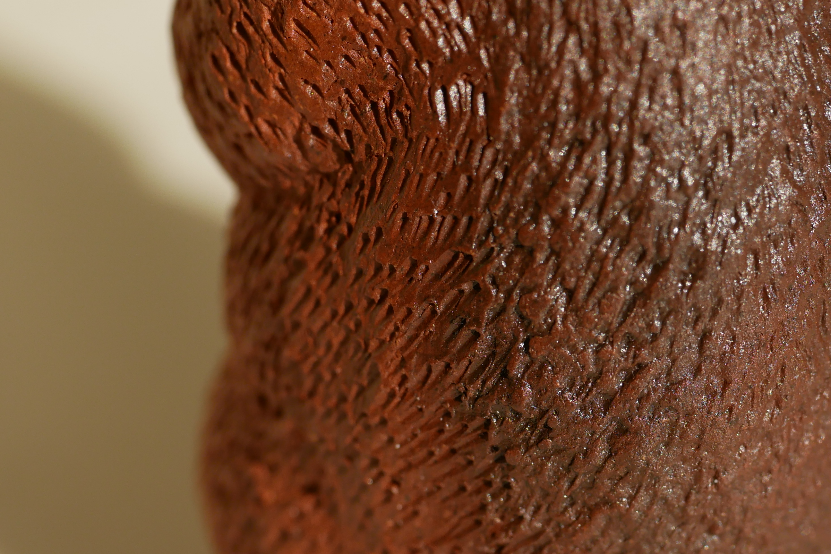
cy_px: 426
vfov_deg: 8.3
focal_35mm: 166
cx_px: 634
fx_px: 3832
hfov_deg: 12.3
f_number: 5
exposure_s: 1/500
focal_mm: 45
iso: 200
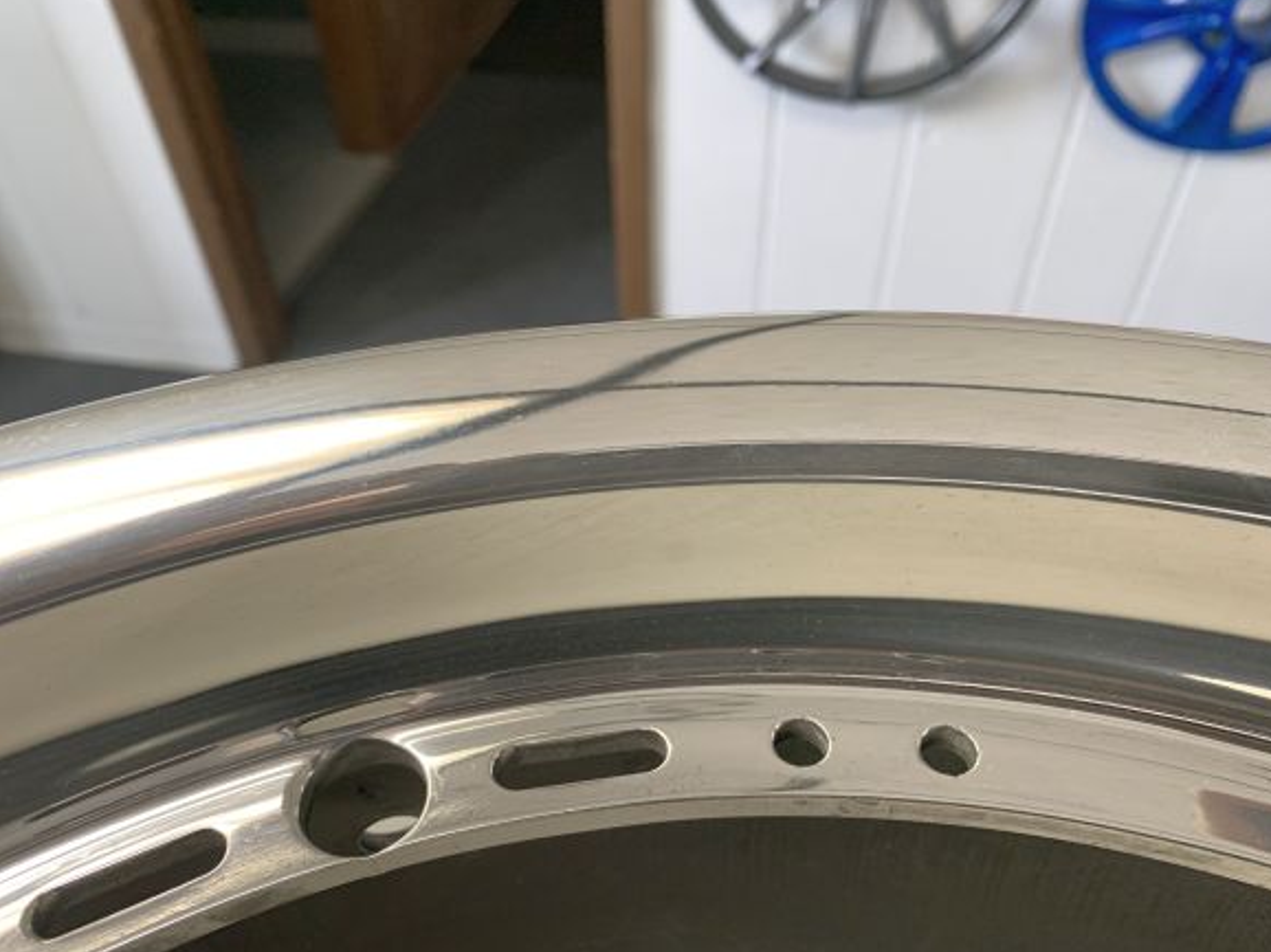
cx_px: 622
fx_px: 991
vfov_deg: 51.3
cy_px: 481
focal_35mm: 27
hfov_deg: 65.3
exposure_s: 1/60
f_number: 1.8
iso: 100
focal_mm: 4.25
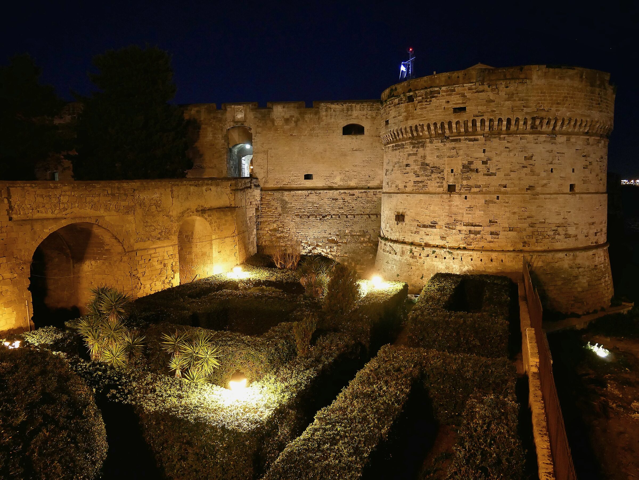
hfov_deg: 71.6
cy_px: 240
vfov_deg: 56.8
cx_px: 320
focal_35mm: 24
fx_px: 443
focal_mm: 12
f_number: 3.5
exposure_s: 1/8
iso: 1600
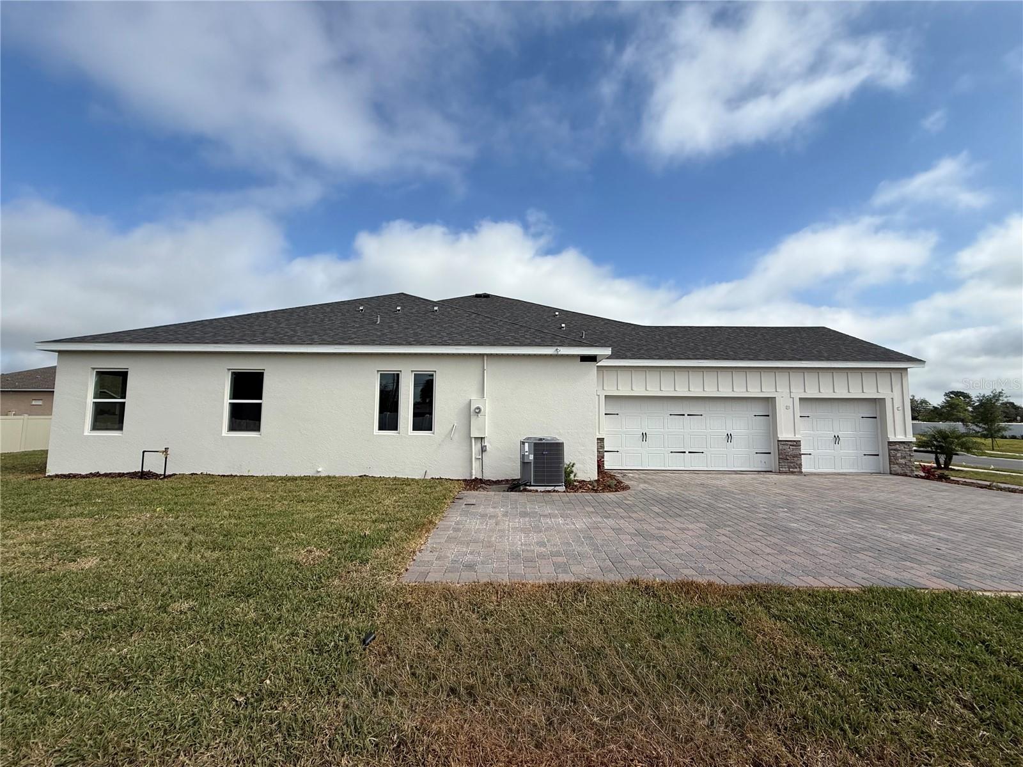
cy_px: 384
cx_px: 512
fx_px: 414
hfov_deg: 102.1
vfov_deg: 85.7
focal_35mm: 14
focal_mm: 2.22
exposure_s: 1/3663
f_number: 2.2
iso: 50
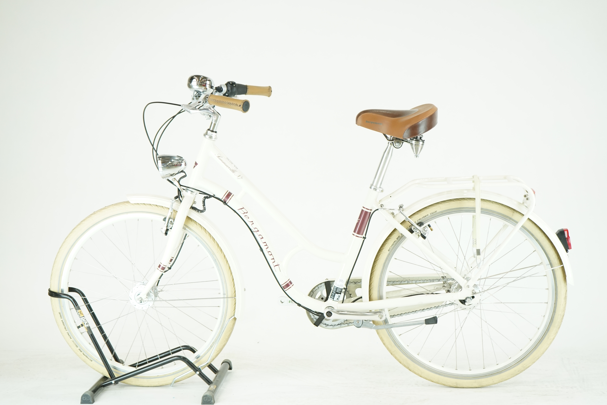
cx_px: 304
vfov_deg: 25.1
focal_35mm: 54
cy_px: 202
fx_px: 910
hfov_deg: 36.9
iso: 1600
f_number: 5.6
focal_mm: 54
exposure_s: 1/200
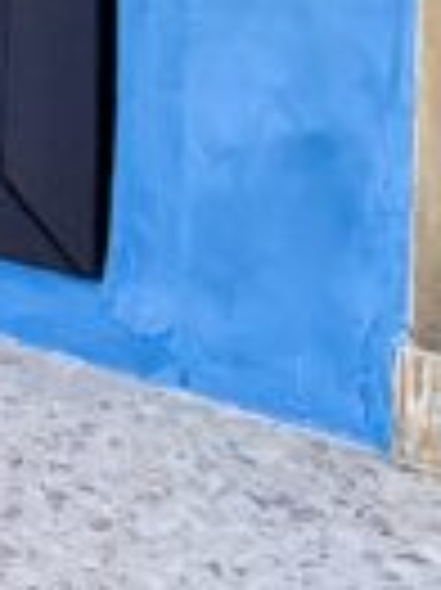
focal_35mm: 188
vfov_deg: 8.4
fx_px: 3199
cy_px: -1338
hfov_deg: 6.6
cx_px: -1202
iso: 500
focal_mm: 6.76
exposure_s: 1/50
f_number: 1.78
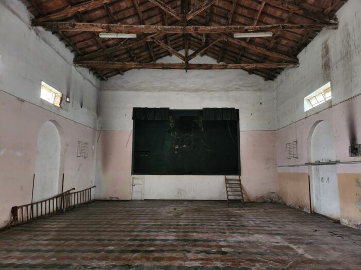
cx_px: 180
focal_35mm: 24
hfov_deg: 71.6
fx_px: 250
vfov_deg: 56.8
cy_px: 135
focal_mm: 5
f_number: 1.8
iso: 1000
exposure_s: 1/25
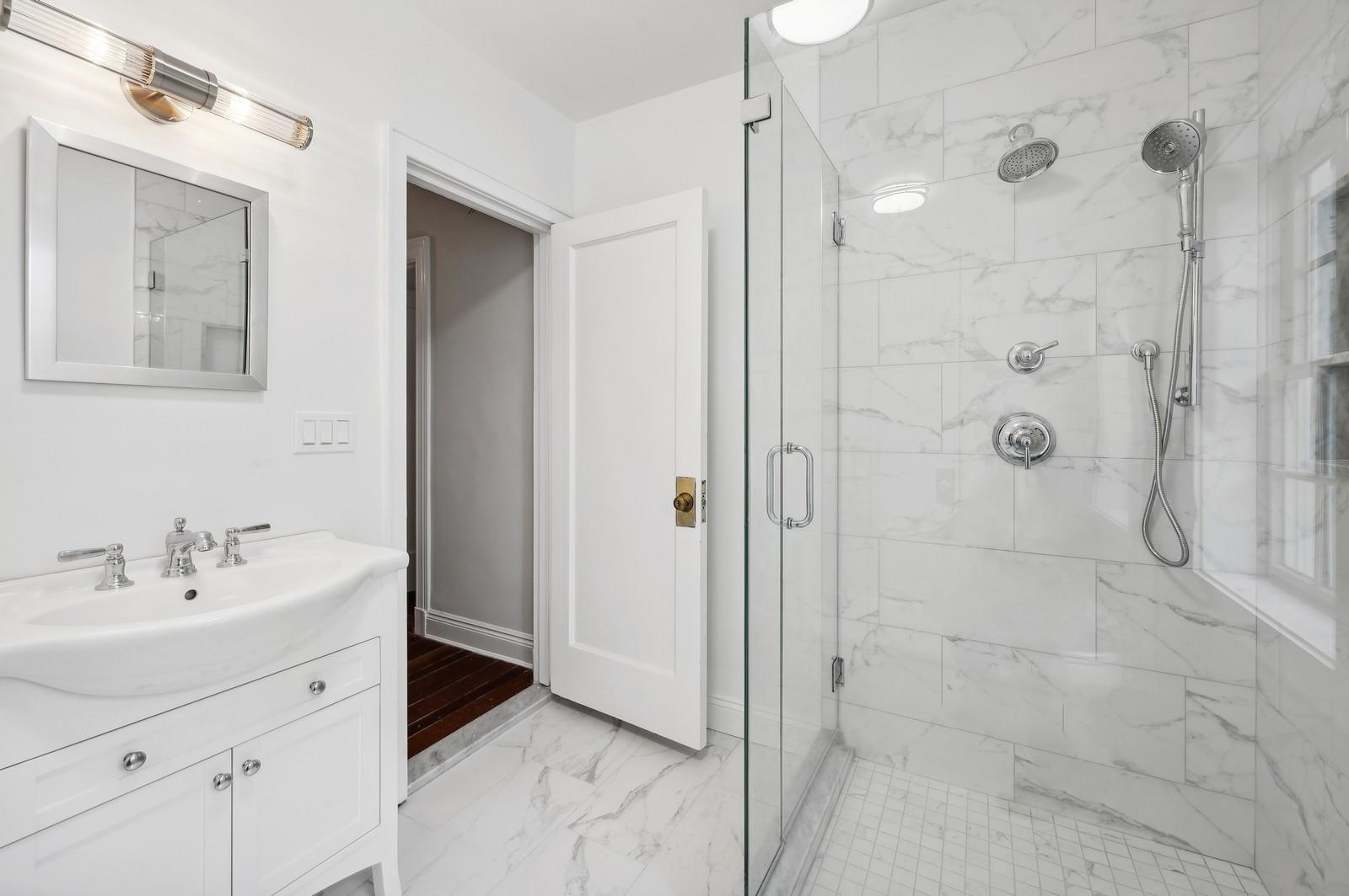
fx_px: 524
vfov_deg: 81.1
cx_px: 674
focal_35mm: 14
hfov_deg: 104.3
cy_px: 448
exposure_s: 1/6
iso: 200
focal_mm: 14
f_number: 11
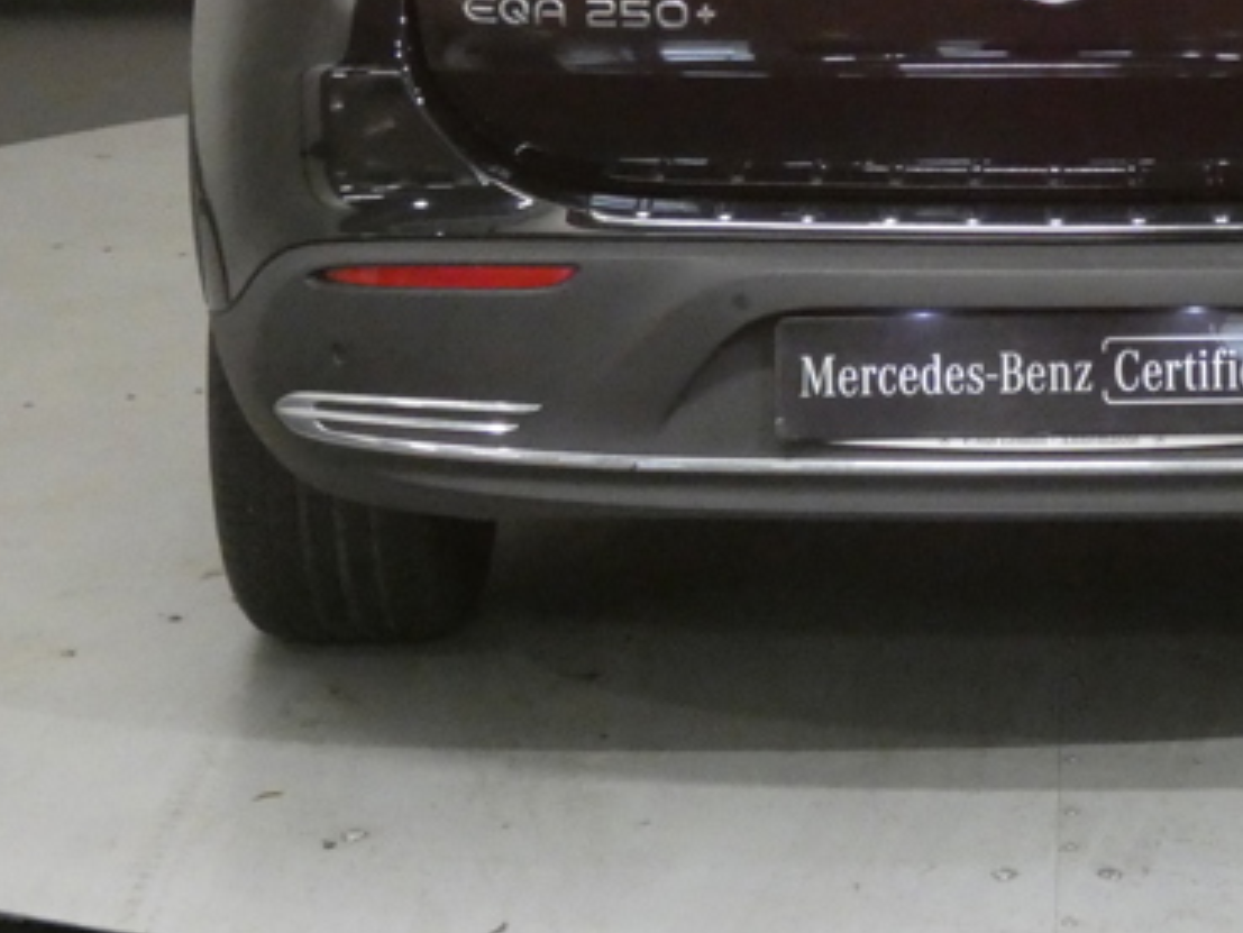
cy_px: 30
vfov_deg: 14.1
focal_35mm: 104
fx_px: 3736
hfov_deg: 18.7
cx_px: 1051
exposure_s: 1/80
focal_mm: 8.6
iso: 1600
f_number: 3.8
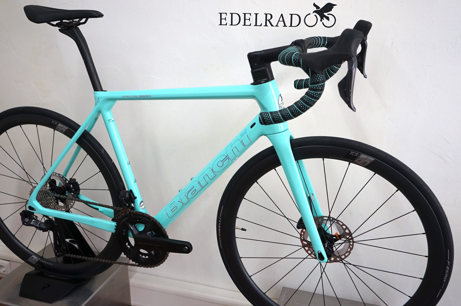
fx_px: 422
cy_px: 153
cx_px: 230
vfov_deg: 39.9
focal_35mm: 33
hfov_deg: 57.3
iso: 800
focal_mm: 33
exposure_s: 1/160
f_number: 4
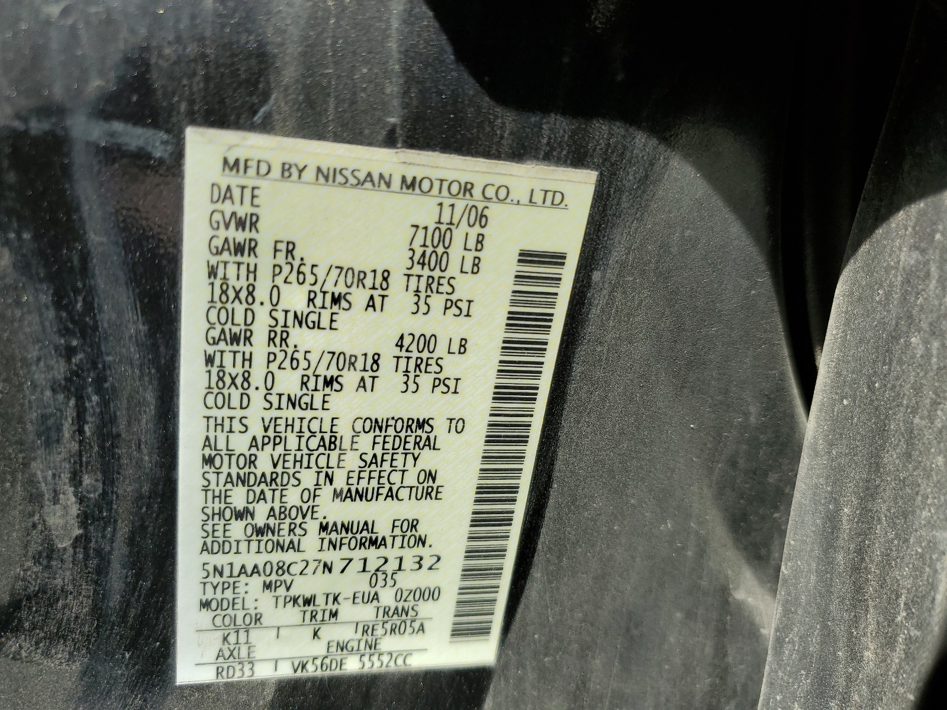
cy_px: 355
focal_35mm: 26
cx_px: 474
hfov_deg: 67.3
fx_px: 711
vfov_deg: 53.1
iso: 50
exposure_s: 1/1000
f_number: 1.5
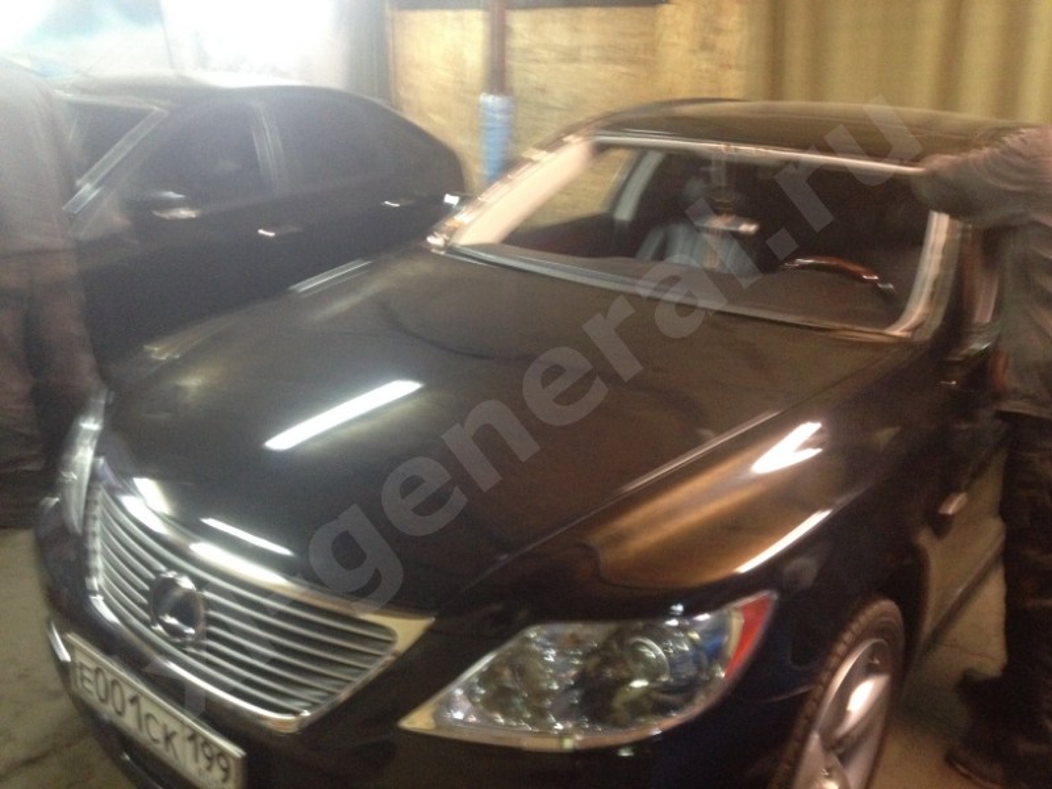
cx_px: 526
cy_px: 394
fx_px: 1064
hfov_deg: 52.6
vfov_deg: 40.7
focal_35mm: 35
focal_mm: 4.28
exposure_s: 1/15
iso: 400
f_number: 2.4
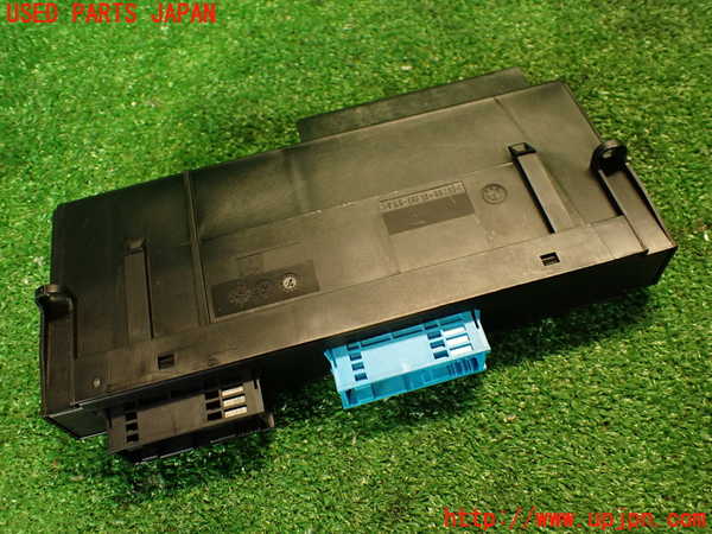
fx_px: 617
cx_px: 356
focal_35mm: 30
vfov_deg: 46.8
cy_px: 267
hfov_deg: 60.0
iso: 400
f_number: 2.3
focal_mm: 5.4
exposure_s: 1/30
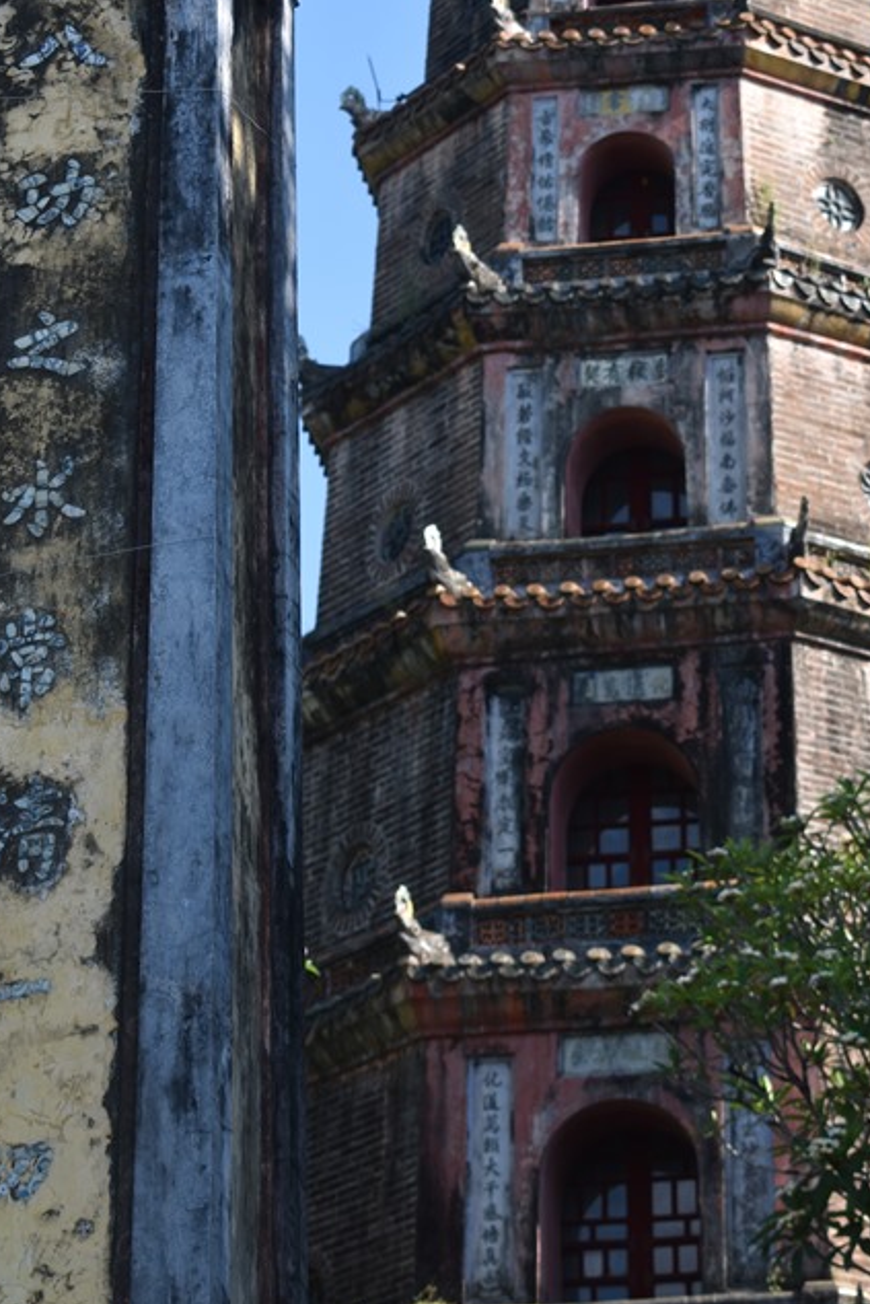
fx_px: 4565
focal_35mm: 126
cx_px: 610
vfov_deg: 16.2
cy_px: 539
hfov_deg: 10.9
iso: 160
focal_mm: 52
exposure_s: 1/400
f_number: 5.6
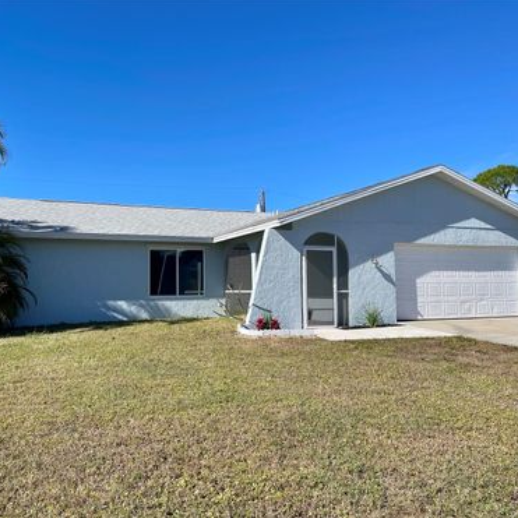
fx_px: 525
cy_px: 258
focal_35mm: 31
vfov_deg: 52.5
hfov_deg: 52.5
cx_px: 246
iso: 32
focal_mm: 4.2
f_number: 1.6
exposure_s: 1/3731
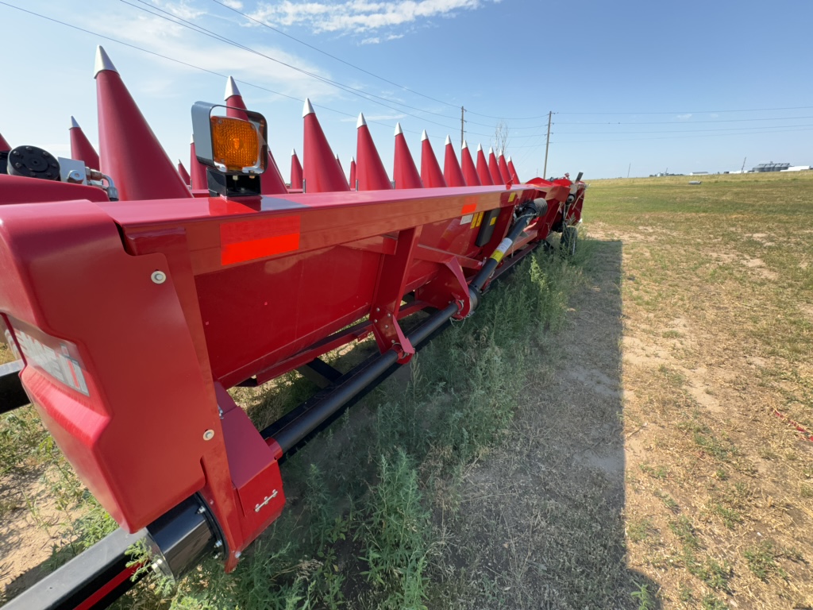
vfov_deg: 85.7
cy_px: 305
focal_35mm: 14
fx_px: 329
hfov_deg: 102.1
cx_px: 406
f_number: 2.2
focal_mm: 2.22
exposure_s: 1/483
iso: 64
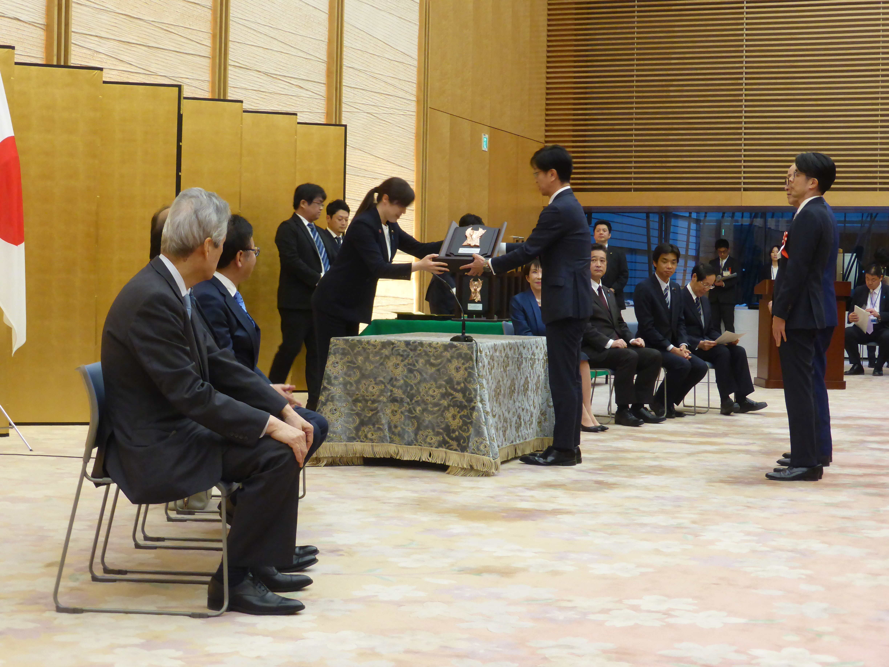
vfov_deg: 24.0
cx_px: 444
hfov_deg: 31.7
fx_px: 1567
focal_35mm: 61
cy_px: 334
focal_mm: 10.3
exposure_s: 1/50
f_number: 4.7
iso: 400
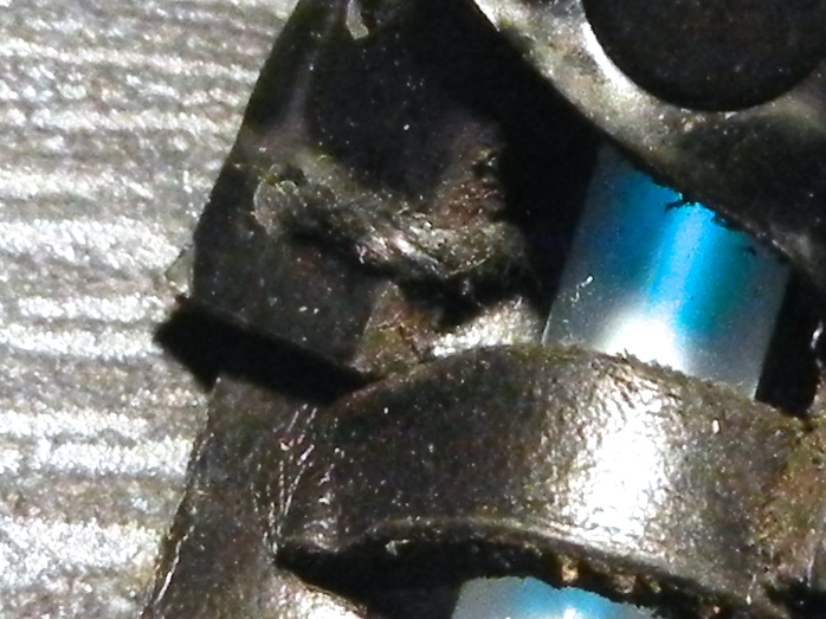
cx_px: 936
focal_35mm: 172
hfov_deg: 11.3
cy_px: 291
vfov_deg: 8.6
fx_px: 4103
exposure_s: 1/30.6
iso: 800
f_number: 3.5
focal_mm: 5.4
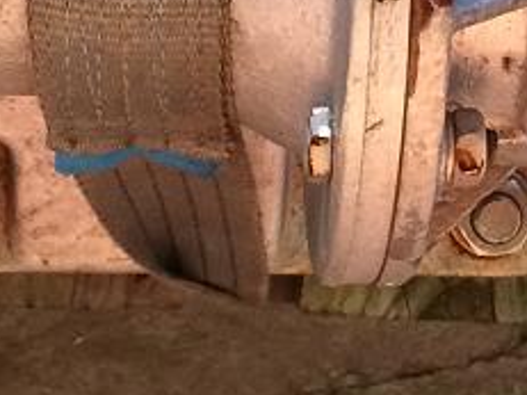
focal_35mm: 164
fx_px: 2495
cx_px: 486
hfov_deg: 12.0
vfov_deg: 8.9
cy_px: -66
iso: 125
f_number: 2.2
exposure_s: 1/30
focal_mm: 4.15
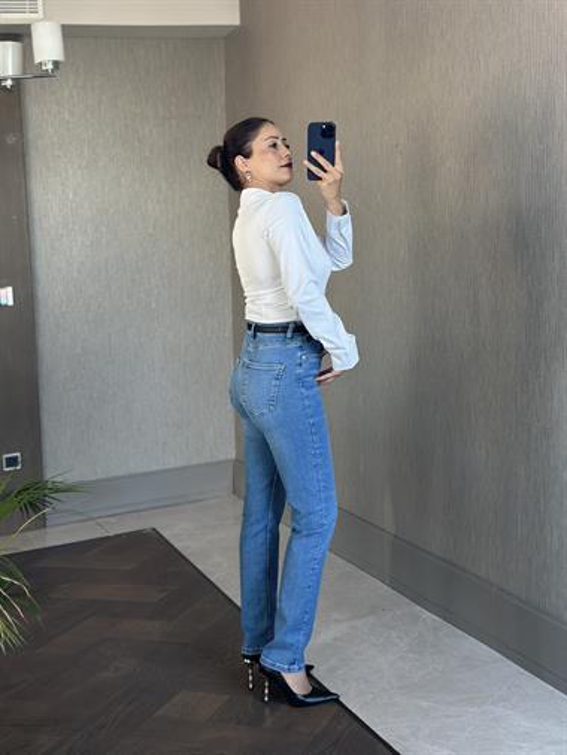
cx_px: 284
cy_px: 378
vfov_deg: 39.6
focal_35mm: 48
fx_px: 1047
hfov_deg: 30.3
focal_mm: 6.86
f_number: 1.78
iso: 125
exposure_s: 1/88
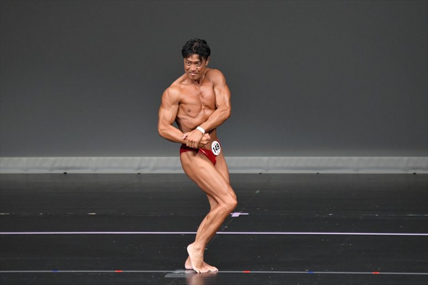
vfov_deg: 3.7
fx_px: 4456
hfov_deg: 5.5
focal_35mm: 375
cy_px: 142
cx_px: 214
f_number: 5.6
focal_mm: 250
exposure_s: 1/400
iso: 4000
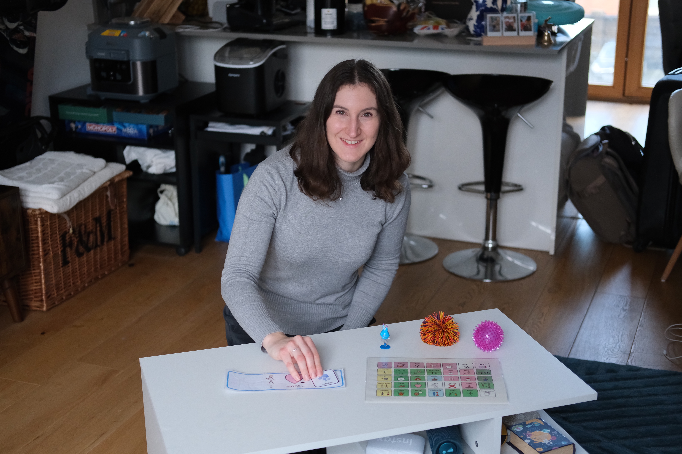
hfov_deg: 37.5
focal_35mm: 53
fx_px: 1004
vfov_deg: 25.5
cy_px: 227
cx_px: 341
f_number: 2
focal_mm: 35
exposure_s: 1/500
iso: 2000
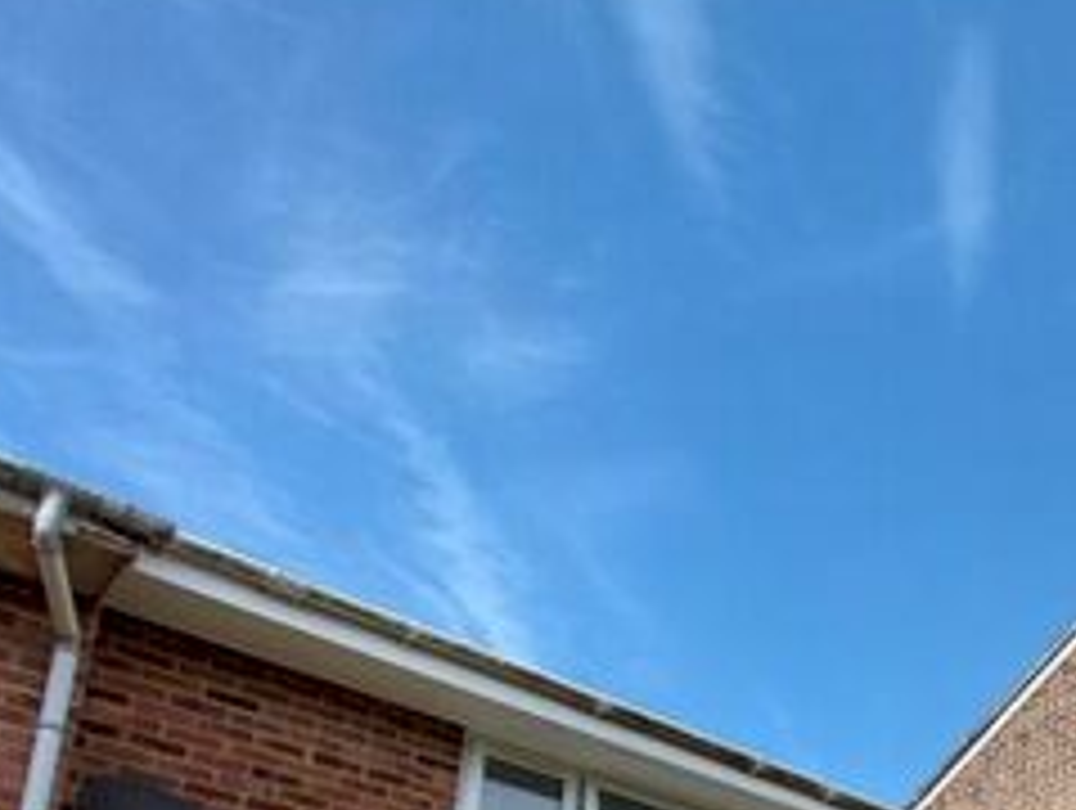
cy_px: 1046
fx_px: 1183
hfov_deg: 39.1
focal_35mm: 38
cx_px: 1216
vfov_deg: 30.2
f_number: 2.2
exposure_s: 1/1773
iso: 50
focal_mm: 1.74
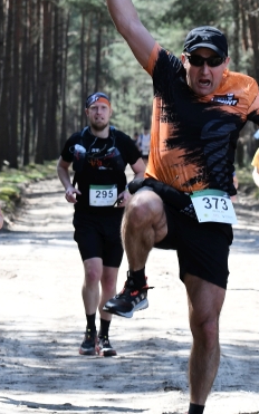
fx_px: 3342
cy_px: 180
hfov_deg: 4.4
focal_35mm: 296
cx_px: 239
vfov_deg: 7.1
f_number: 4.5
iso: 400
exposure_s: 1/500
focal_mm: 70
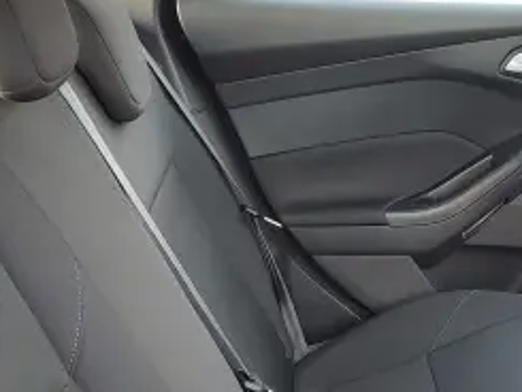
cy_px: 460
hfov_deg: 31.4
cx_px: 411
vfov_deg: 22.6
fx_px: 905
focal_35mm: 60
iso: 856
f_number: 1.8
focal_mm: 5.56
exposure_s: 1/25
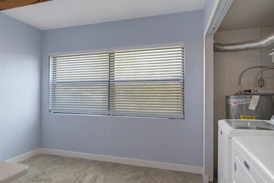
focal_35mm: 21
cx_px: 137
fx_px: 160
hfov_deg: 81.2
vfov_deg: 59.5
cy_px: 92
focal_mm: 14
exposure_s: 1/4
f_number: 8
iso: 320
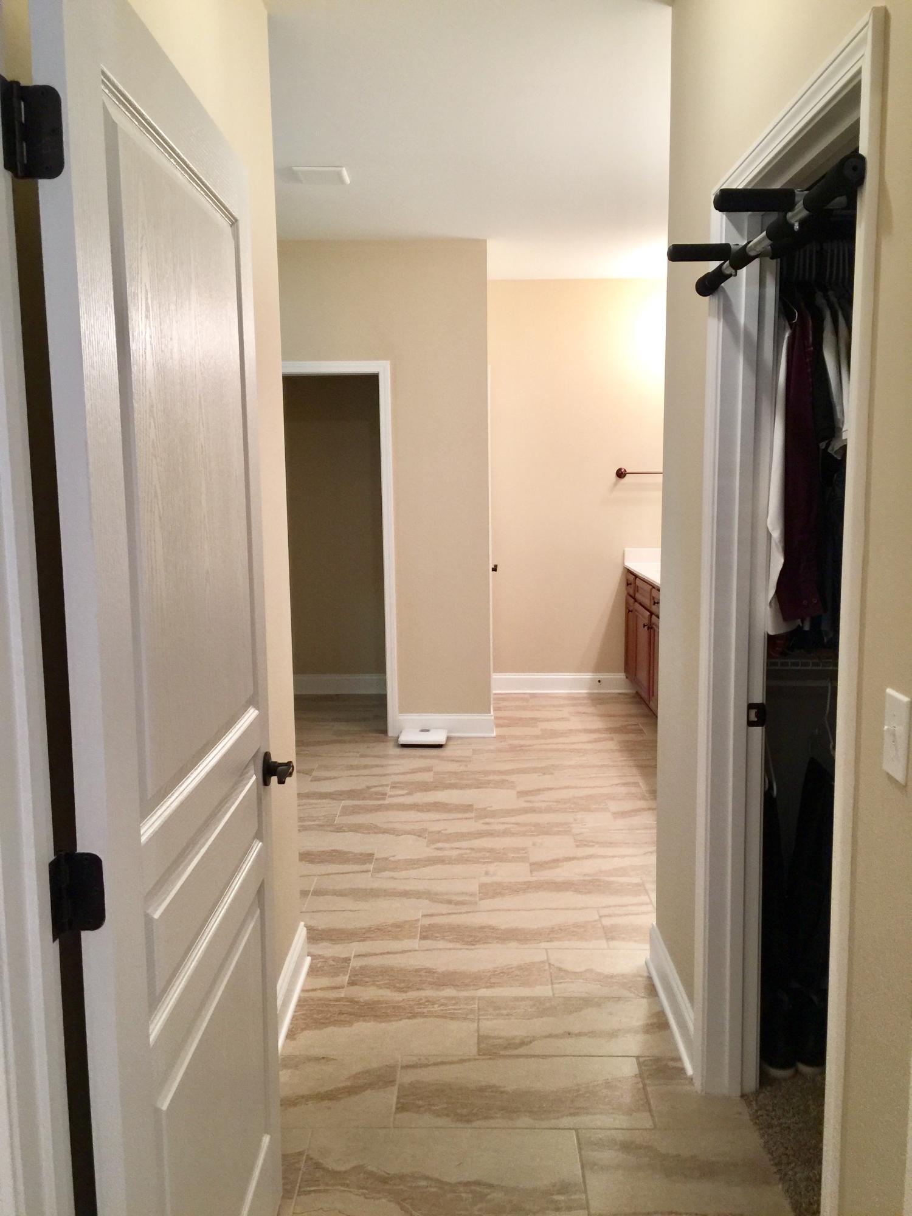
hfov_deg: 48.2
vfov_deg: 61.7
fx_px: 1019
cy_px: 608
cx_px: 456
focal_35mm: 29
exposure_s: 1/15
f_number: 2.2
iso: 50
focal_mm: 4.15
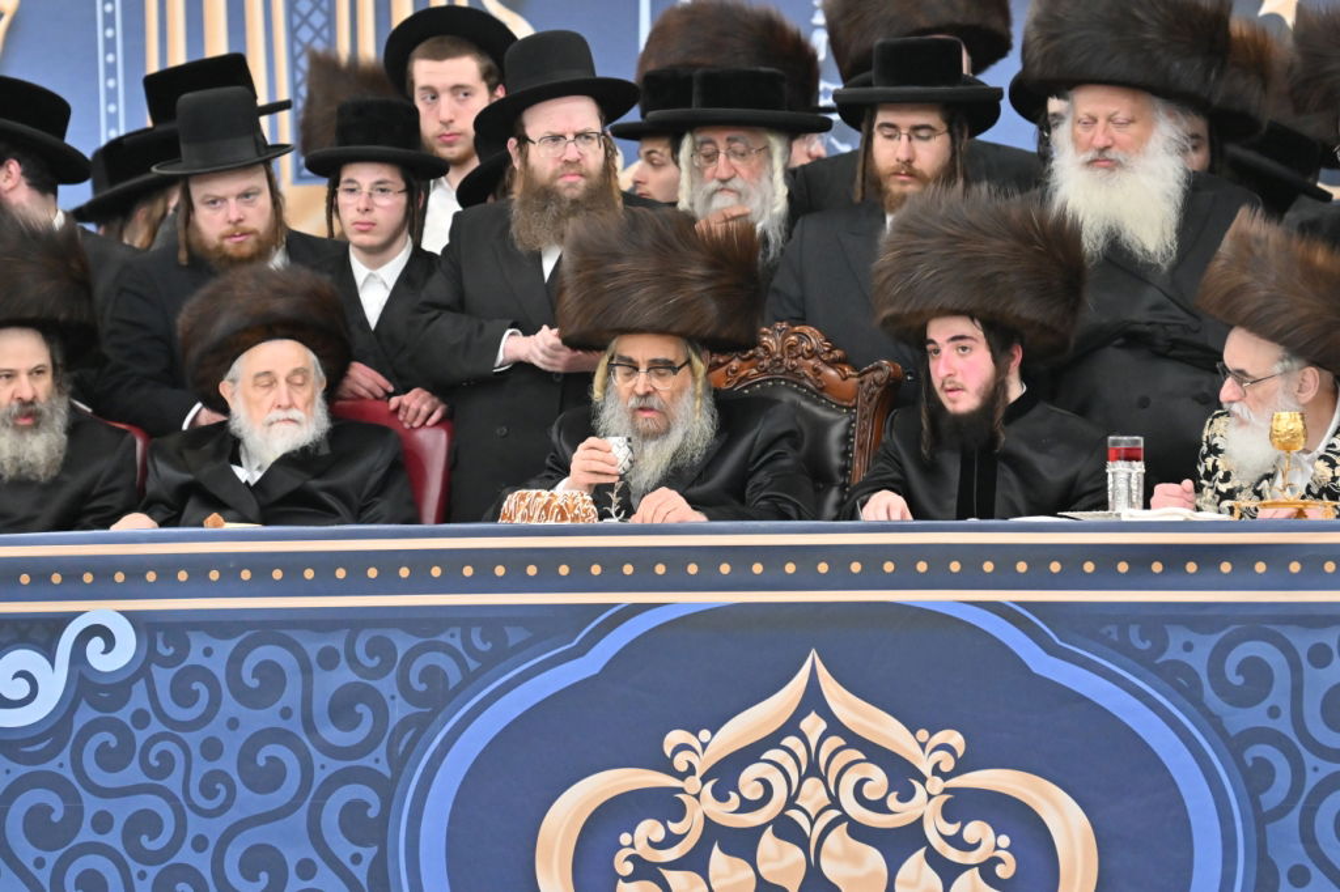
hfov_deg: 6.9
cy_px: 446
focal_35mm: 300
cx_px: 670
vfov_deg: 4.6
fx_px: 11162
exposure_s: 1/400
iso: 1600
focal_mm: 200
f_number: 2.8
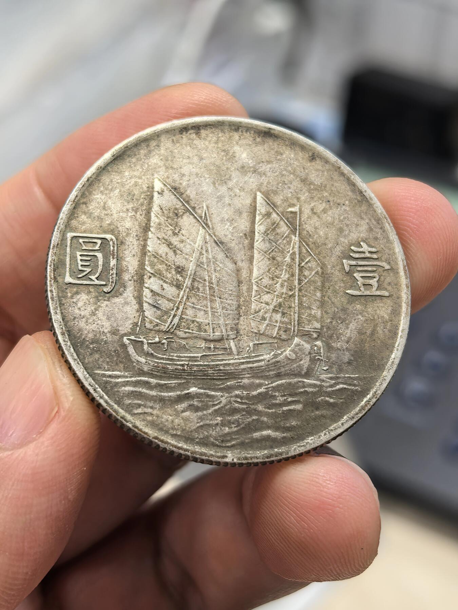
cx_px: 229
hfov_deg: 27.0
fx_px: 953
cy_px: 305
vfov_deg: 35.5
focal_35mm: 54
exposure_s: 1/50
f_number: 2
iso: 200
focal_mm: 6.98
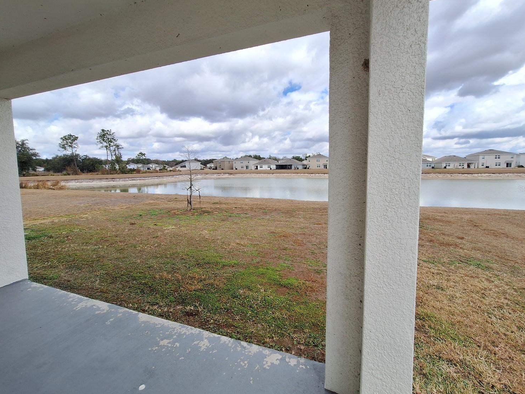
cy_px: 189
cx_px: 269
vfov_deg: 85.6
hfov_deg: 102.0
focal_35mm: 14
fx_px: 212
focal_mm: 1.74
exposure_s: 1/1684
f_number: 2.2
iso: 40
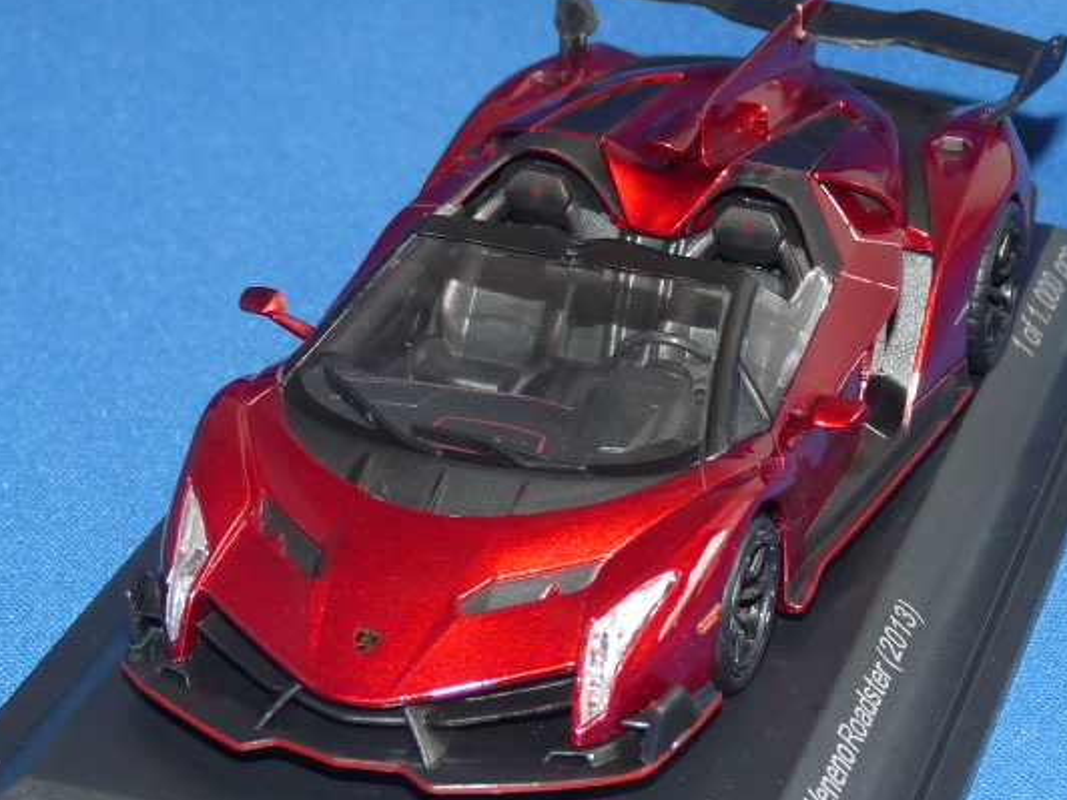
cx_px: 562
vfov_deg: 11.9
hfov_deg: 15.8
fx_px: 3853
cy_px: 357
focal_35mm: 125
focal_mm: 10.4
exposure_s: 1/30
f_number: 3.2
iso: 100
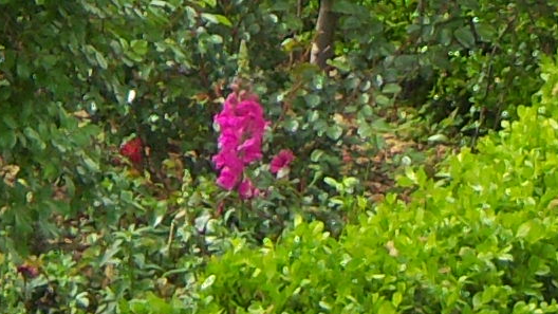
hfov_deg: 8.0
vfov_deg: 4.3
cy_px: -601
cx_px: 360
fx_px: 4010
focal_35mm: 271
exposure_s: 1/320
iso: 80
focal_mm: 7.5
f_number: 2.8
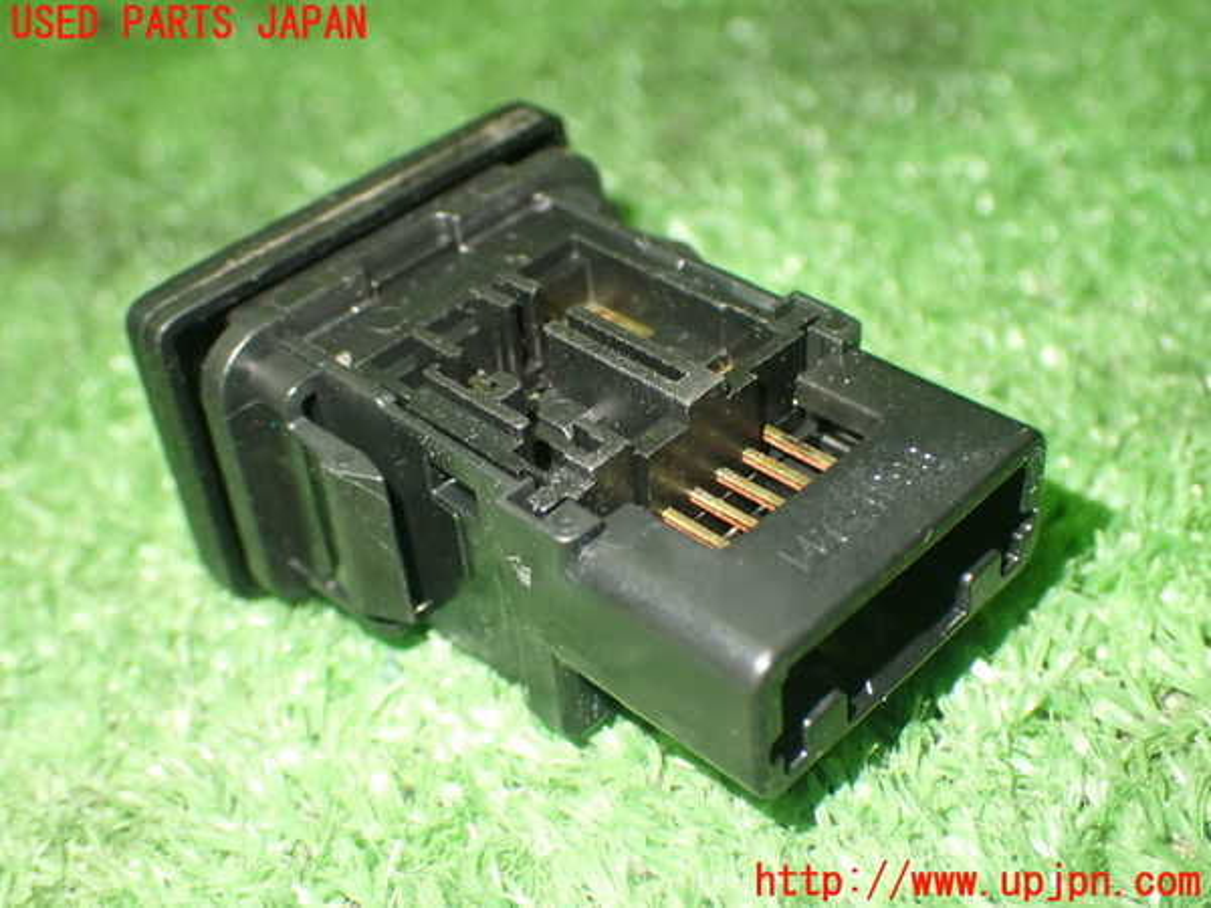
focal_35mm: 47
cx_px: 606
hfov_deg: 40.4
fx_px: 1644
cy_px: 454
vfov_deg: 30.9
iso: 800
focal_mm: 8.4
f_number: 3.1
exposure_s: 1/20
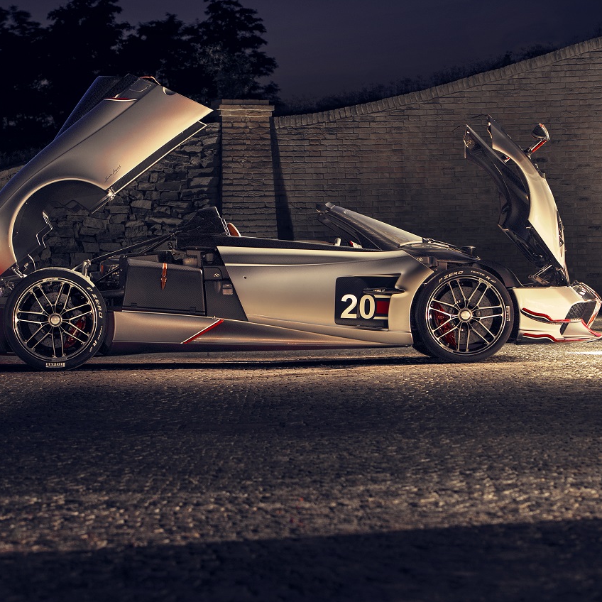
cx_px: 235
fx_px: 3030
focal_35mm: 154
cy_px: 189
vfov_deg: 11.3
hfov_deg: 11.3
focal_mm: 80
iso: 200
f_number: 6.3
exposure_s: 6
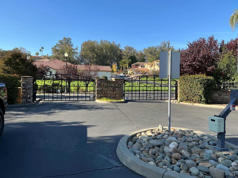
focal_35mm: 28
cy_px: 89
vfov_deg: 49.7
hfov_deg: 63.4
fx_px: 193
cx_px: 119
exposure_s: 1/978
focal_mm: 3
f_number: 1.8
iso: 25
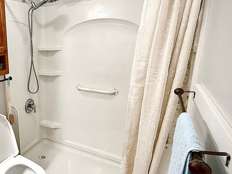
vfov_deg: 49.7
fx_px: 188
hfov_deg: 56.1
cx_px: 29
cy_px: 79
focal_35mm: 28
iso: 320
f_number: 2.2
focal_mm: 2.22
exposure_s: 1/120
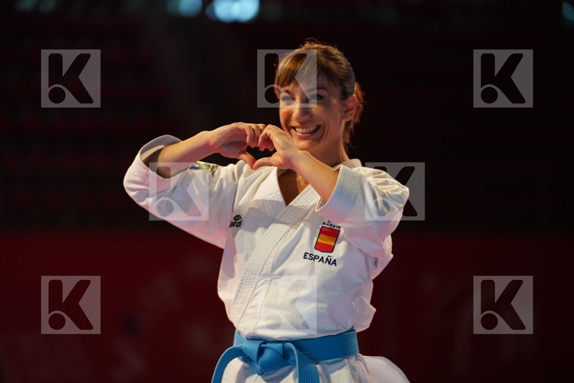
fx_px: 2407
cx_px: 287
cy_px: 192
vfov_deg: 9.1
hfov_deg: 13.6
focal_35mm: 151
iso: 2500
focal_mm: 151
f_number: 2.8
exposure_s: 1/250
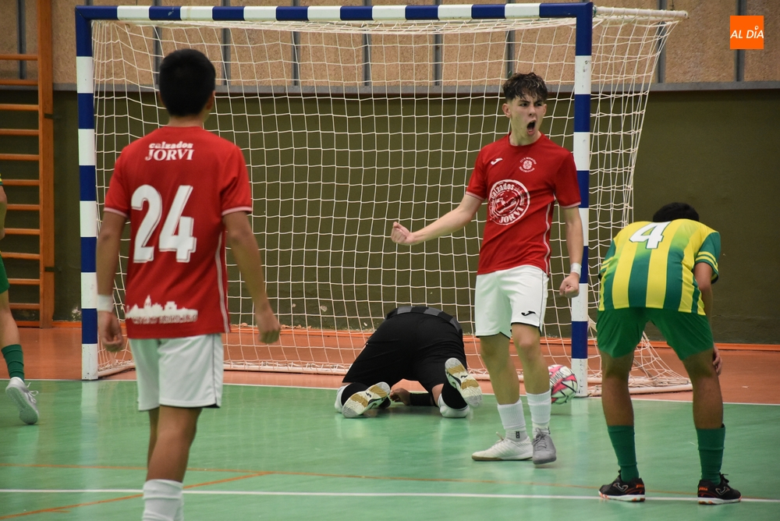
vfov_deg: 6.6
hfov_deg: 9.8
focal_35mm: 210
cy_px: 260
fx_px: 4552
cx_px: 390
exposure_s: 1/500
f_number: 5.6
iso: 3200
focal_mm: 140
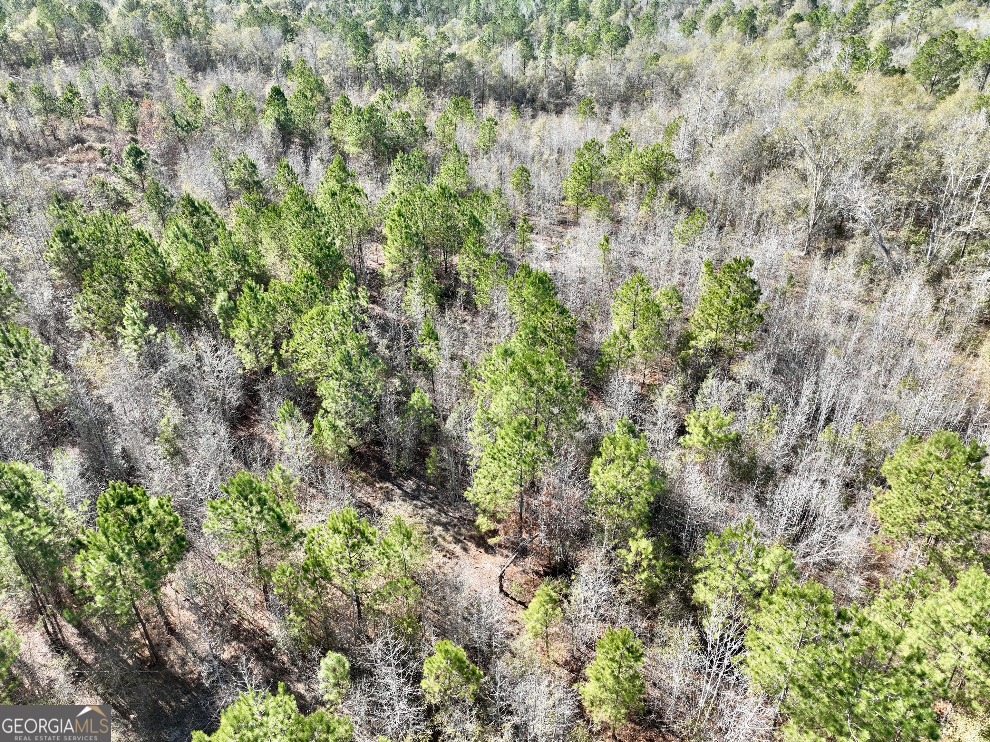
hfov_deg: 71.6
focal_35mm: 24
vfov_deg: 56.8
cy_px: 371
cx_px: 495
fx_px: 686
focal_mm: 12.29
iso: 100
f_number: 2.8
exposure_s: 1/320
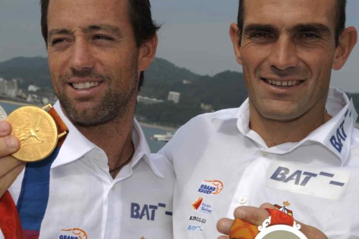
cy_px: 150
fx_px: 847
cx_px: 153
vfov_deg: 16.0
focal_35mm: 85
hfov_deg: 23.9
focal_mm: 48
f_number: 13
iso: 100
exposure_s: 1/200
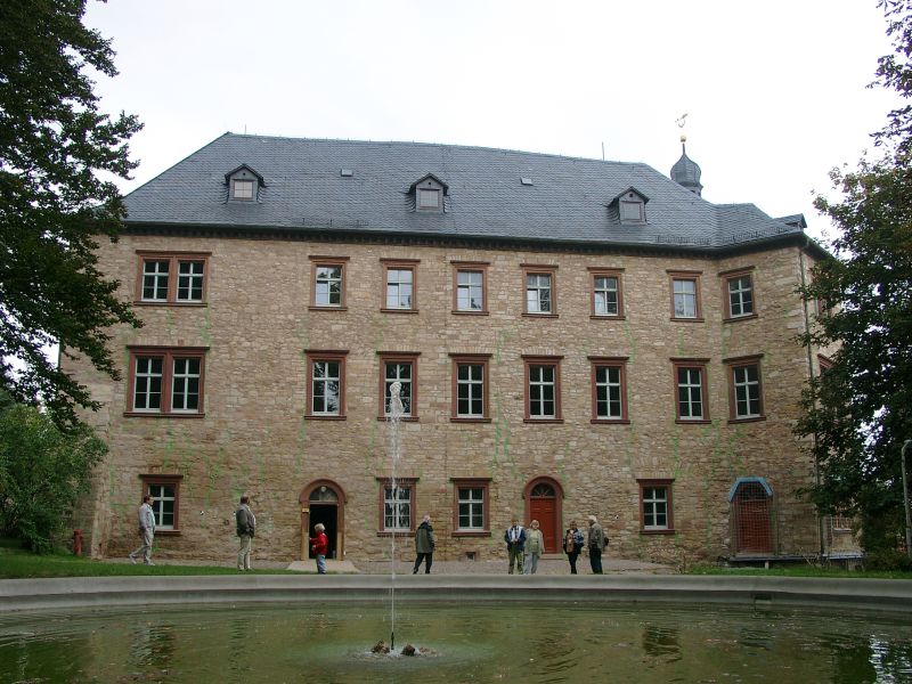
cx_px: 456
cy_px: 342
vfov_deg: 41.8
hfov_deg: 54.0
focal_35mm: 34
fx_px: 896
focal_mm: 7.13
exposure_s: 1/134
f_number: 4
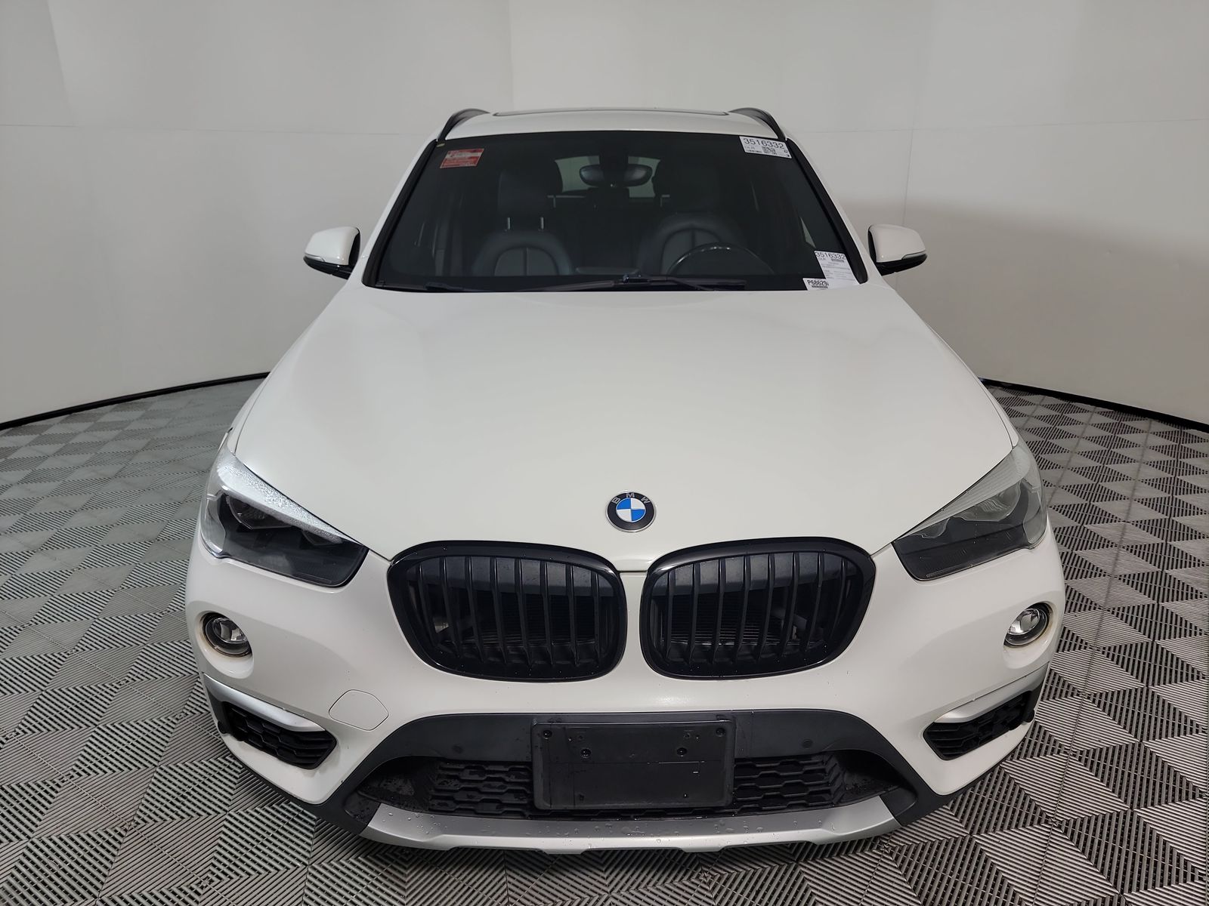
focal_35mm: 24
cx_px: 604
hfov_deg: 71.6
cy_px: 453
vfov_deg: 56.8
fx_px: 838
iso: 53
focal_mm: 6.7
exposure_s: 1/59
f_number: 1.8
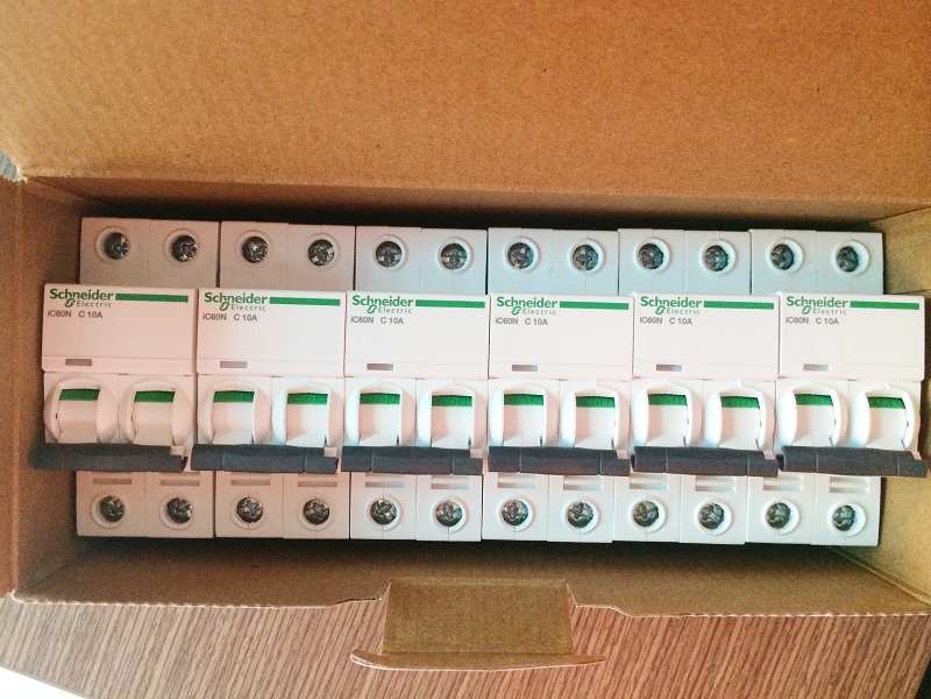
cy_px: 350
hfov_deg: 60.0
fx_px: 807
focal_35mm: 30
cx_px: 466
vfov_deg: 46.8
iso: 250
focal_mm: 4.12
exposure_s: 1/30
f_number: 2.2
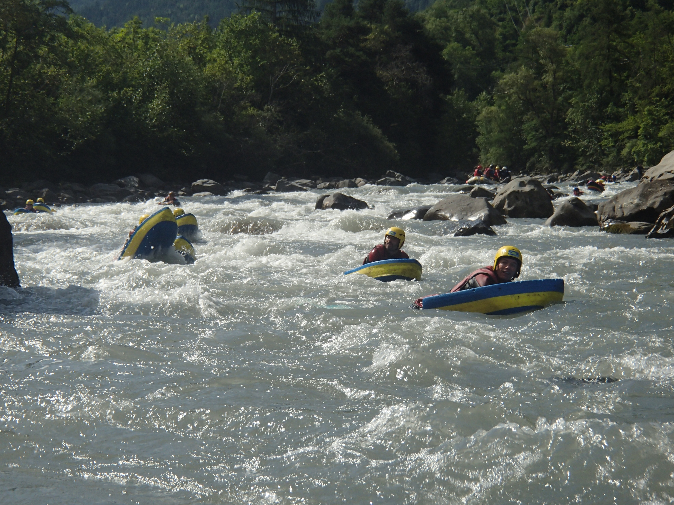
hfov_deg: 23.3
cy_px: 252
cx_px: 337
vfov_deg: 17.6
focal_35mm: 84
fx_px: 1636
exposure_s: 1/160
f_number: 13
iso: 100
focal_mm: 15.06
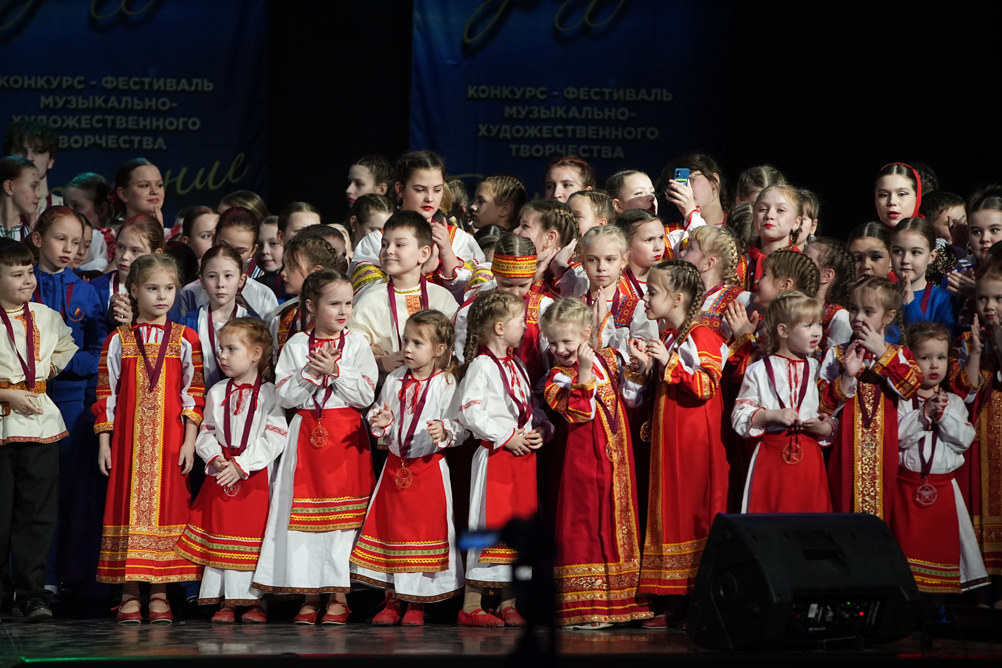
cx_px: 501
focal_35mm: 175
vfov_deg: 7.8
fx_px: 4871
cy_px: 334
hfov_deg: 11.7
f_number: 3.2
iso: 2000
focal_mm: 175
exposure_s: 1/400
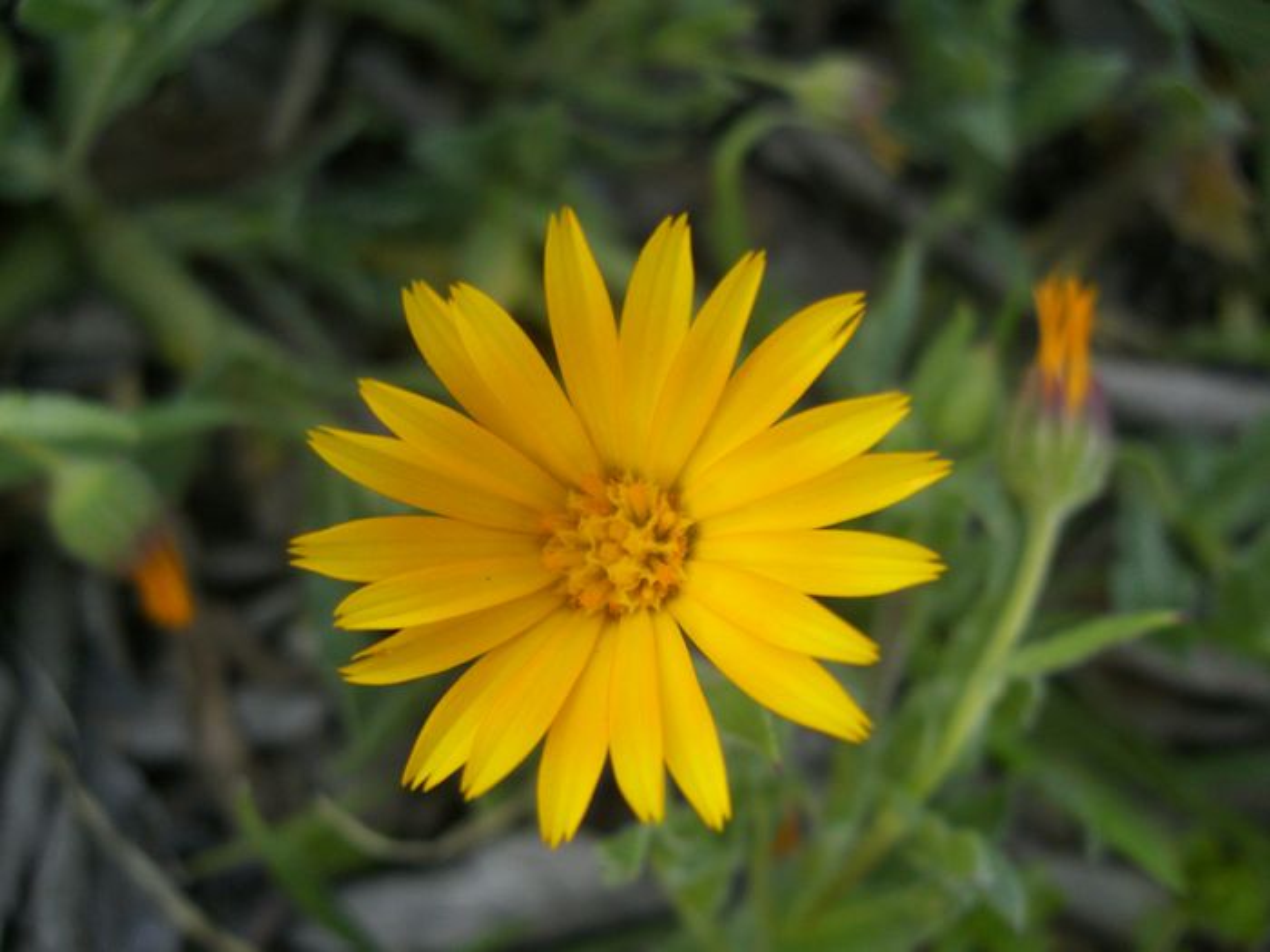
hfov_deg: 49.0
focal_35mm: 38
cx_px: 635
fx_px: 1394
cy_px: 476
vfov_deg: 37.7
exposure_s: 1/200
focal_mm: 6.3
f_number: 3.1
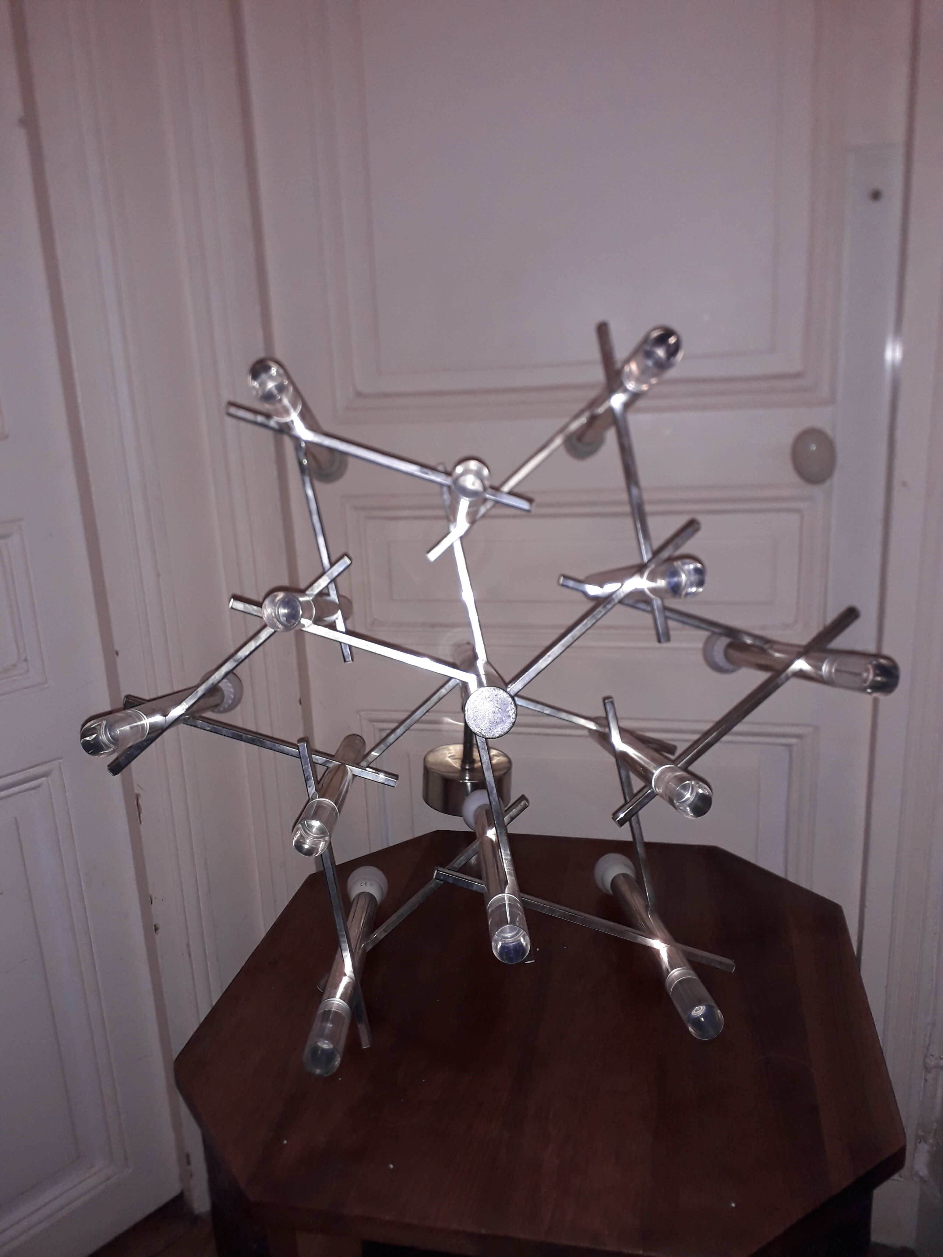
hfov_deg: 51.4
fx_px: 981
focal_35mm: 27
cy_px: 628
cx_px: 472
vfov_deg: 65.3
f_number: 1.9
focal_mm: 3.6
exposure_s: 1/50
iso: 80
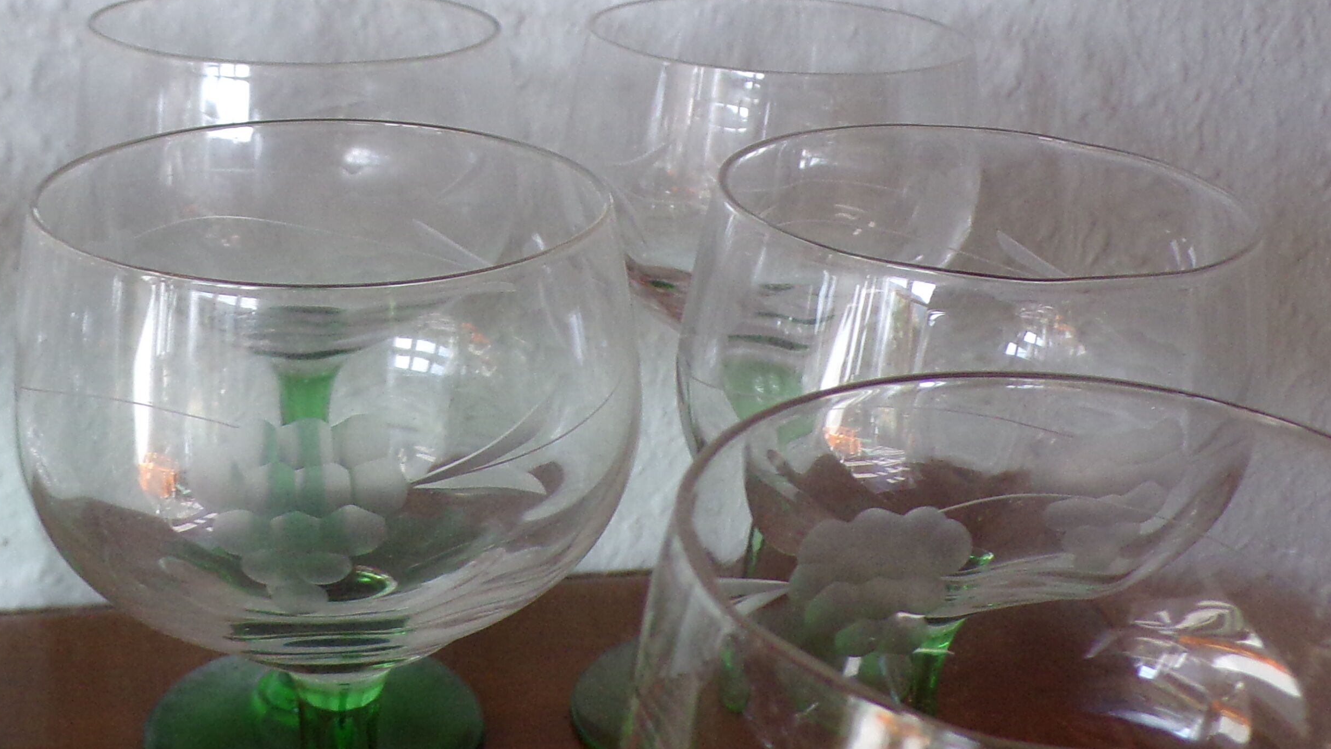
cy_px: 391
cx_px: 706
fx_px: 1941
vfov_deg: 21.8
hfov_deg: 37.8
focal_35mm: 55
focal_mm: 4.3
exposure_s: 1/60
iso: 172
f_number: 3
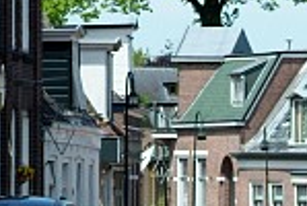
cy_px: 125
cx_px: 249
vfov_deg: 3.1
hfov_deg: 4.6
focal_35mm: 443
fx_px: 3785
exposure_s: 1/750
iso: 400
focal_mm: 98
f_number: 6.7
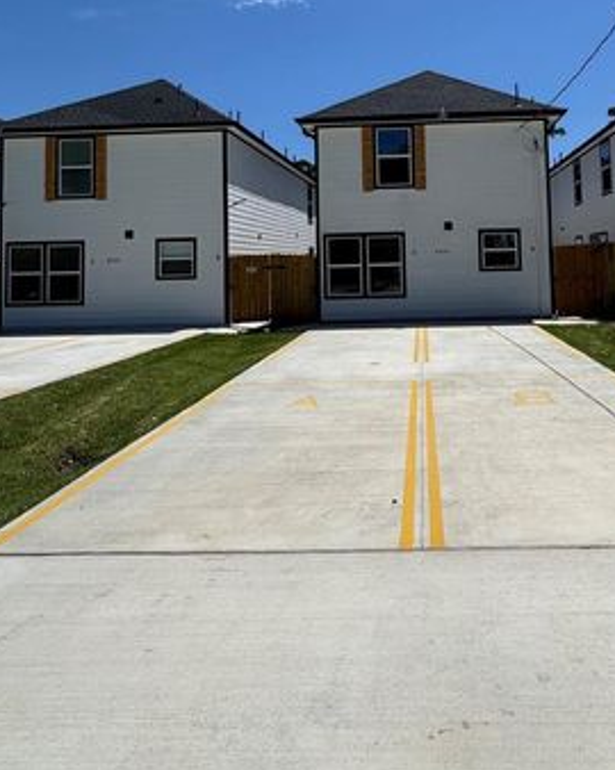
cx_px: 412
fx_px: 615
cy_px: 229
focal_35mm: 27
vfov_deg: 61.8
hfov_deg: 52.1
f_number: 2.2
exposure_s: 1/3906
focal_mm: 2.22
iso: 40
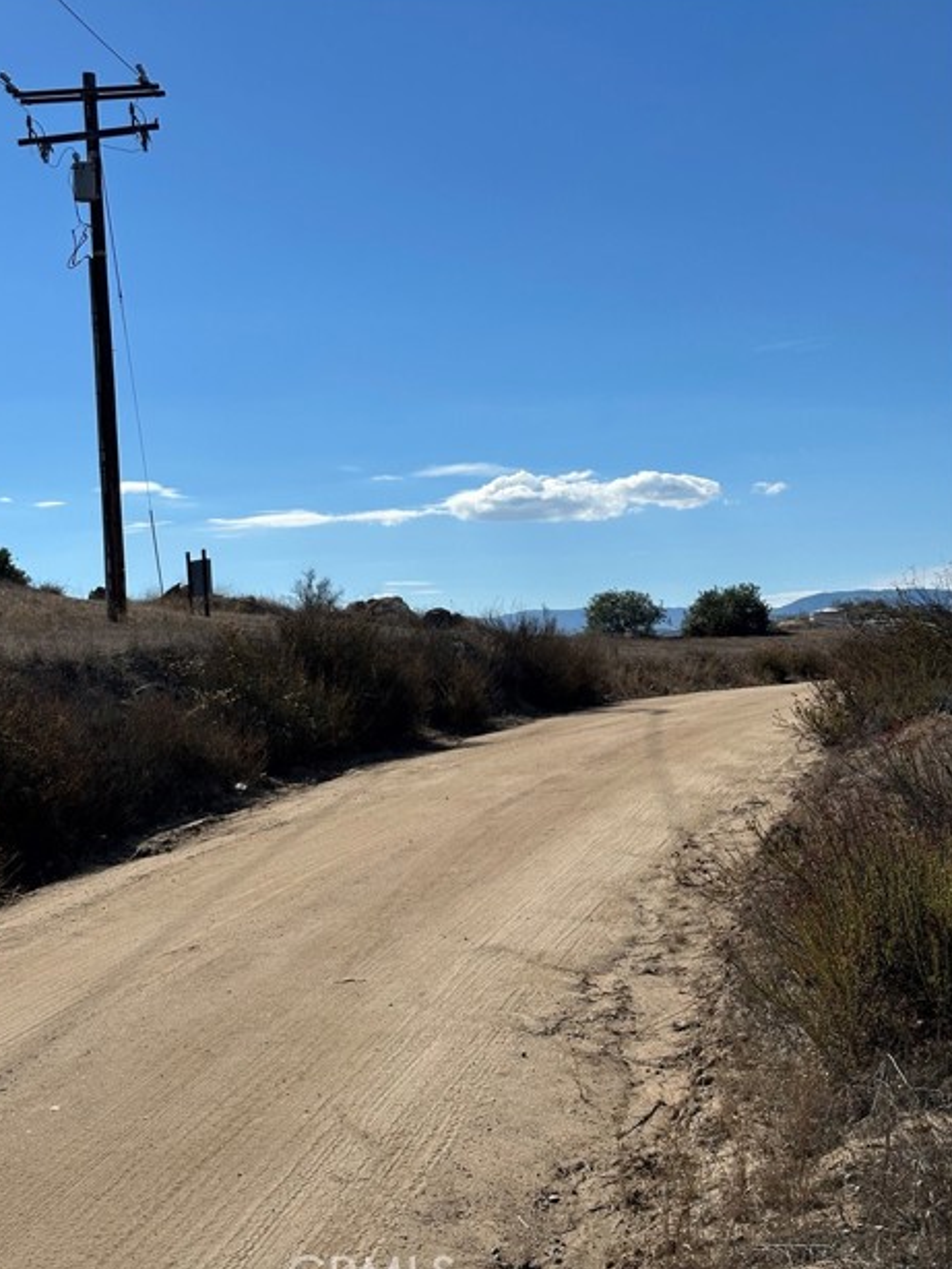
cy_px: 643
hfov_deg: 29.1
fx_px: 1832
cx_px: 469
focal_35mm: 50
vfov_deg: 38.2
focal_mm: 6.86
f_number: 1.78
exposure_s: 1/7092
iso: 64
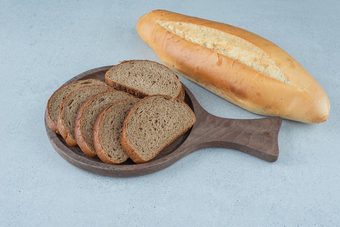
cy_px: 114
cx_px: 170
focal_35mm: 50
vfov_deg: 27.0
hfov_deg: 39.6
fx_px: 472
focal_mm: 50
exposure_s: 1/100
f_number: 10
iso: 250
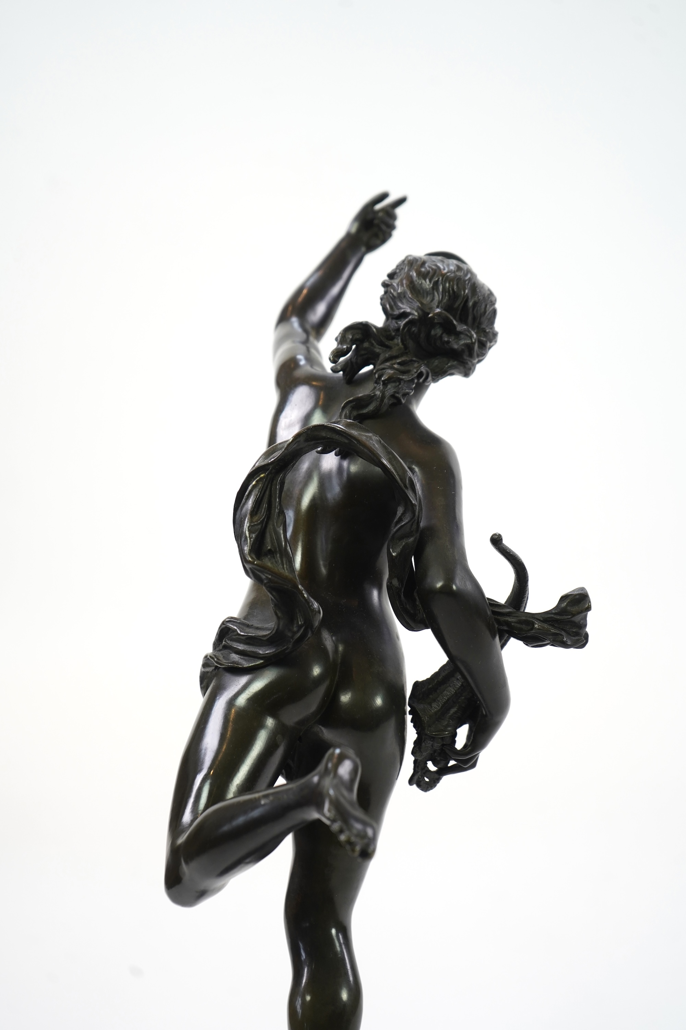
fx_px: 2001
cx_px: 343
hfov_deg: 19.5
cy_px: 515
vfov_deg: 28.8
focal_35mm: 70
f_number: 5.6
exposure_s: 1/80
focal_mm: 70
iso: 640
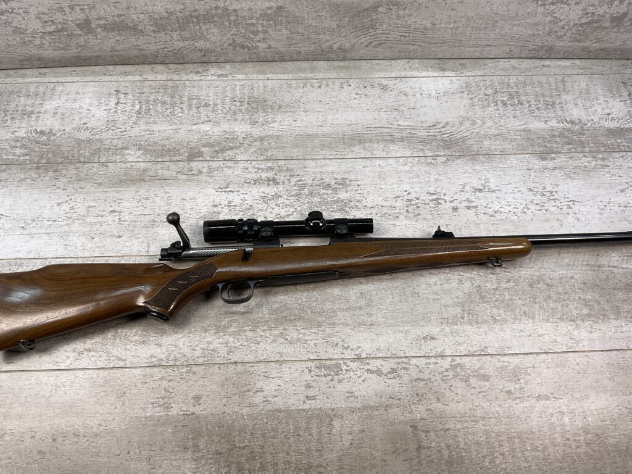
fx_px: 529
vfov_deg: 48.2
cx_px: 316
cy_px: 237
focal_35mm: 29
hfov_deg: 61.7
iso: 16
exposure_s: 1/247
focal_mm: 3
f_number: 1.8
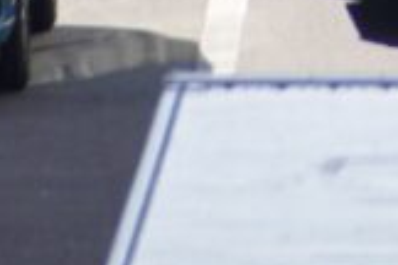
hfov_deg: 0.9
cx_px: 565
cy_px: -552
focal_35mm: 2176
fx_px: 24055
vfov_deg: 0.6
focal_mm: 230
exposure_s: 1/400
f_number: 6.3
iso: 200
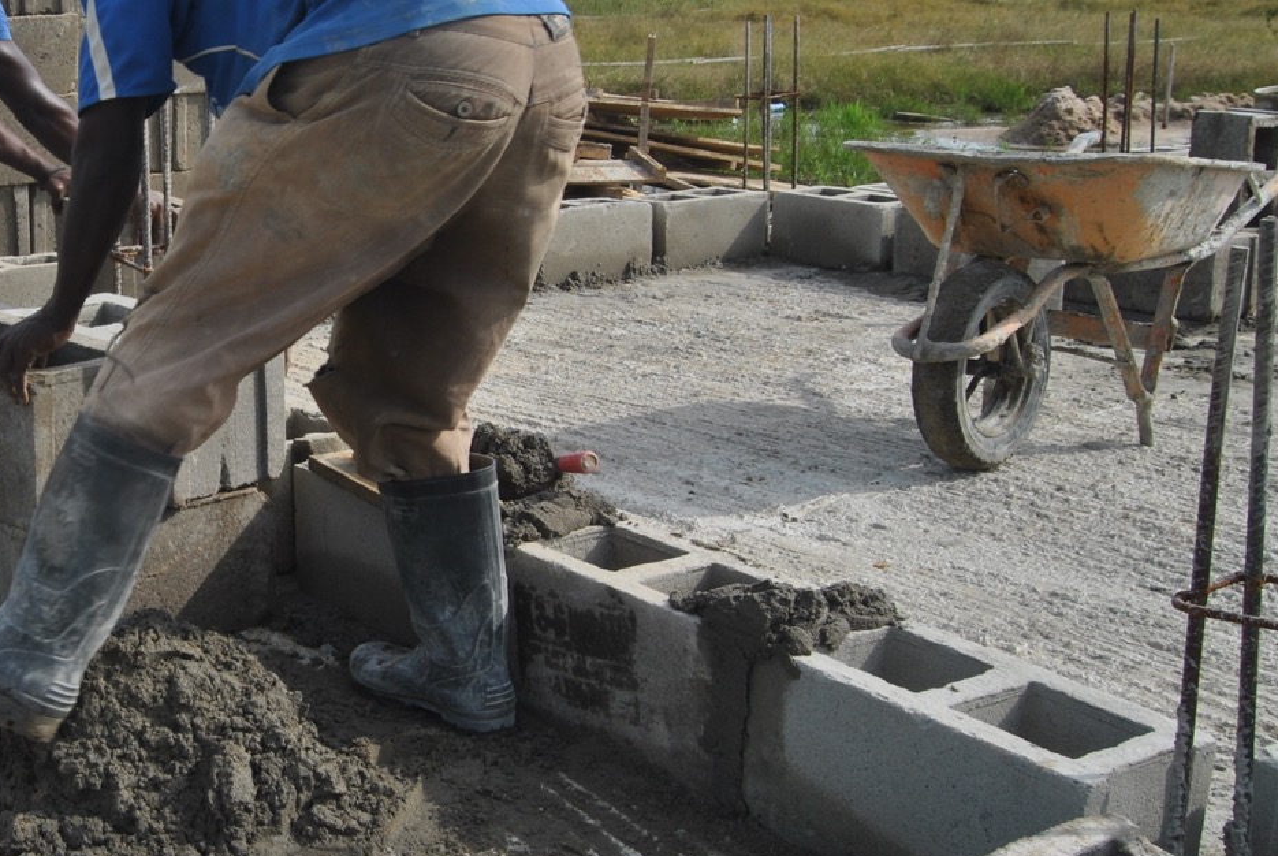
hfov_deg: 35.7
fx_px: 1848
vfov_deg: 26.1
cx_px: 105
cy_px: 419
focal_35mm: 52
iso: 100
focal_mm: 18
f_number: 8
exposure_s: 1/250
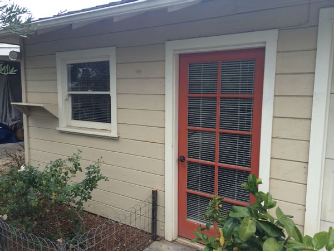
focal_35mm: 30
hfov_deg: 60.0
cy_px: 126
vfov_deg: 46.8
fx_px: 289
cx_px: 167
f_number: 2.2
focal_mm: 4.12
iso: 64
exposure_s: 1/120
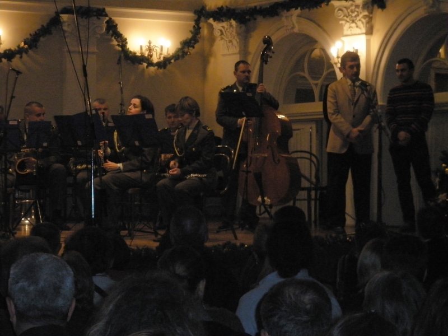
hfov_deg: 16.3
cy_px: 168
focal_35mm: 121
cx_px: 224
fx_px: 1566
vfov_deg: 12.2
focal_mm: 21
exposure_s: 1/125
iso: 800
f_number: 5.3
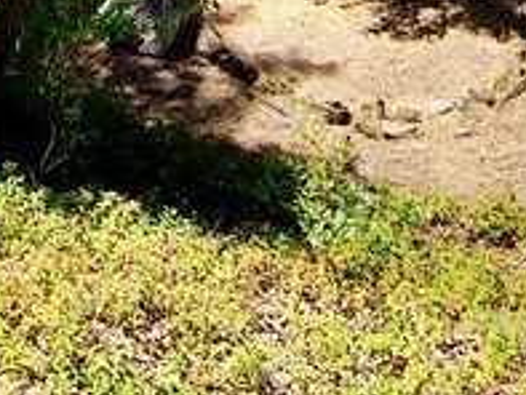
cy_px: -415
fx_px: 1657
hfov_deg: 18.0
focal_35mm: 109
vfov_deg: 12.0
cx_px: 219
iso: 100
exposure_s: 1/893
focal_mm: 3.7
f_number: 2.8
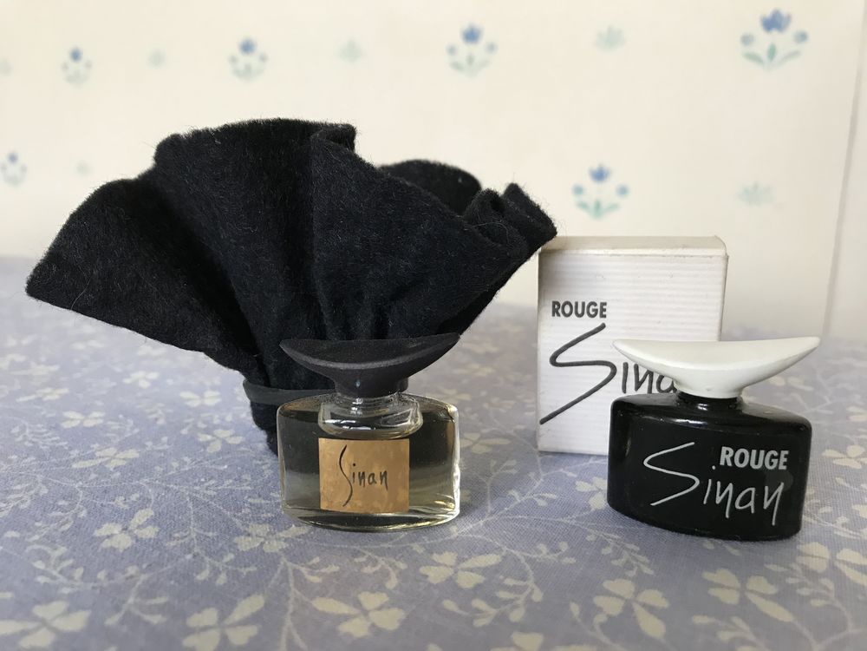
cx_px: 434
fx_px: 701
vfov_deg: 49.7
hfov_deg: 63.4
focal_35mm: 28
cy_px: 326
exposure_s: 1/20
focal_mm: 3.99
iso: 40
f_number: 1.8
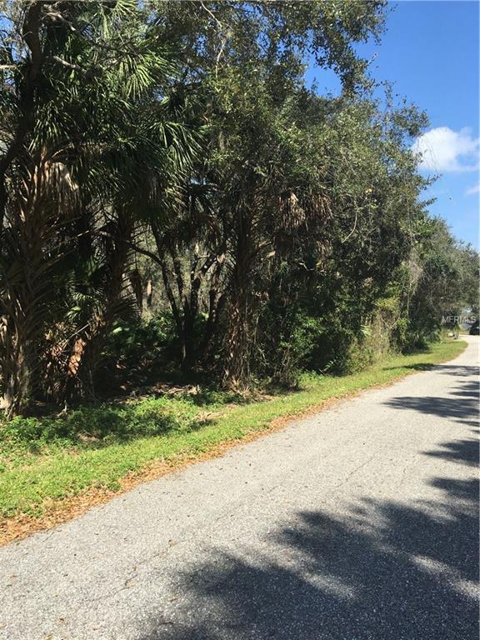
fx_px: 536
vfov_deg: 61.7
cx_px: 240
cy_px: 320
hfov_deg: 48.2
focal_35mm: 29
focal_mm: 4.15
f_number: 2.2
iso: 25
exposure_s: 1/1012
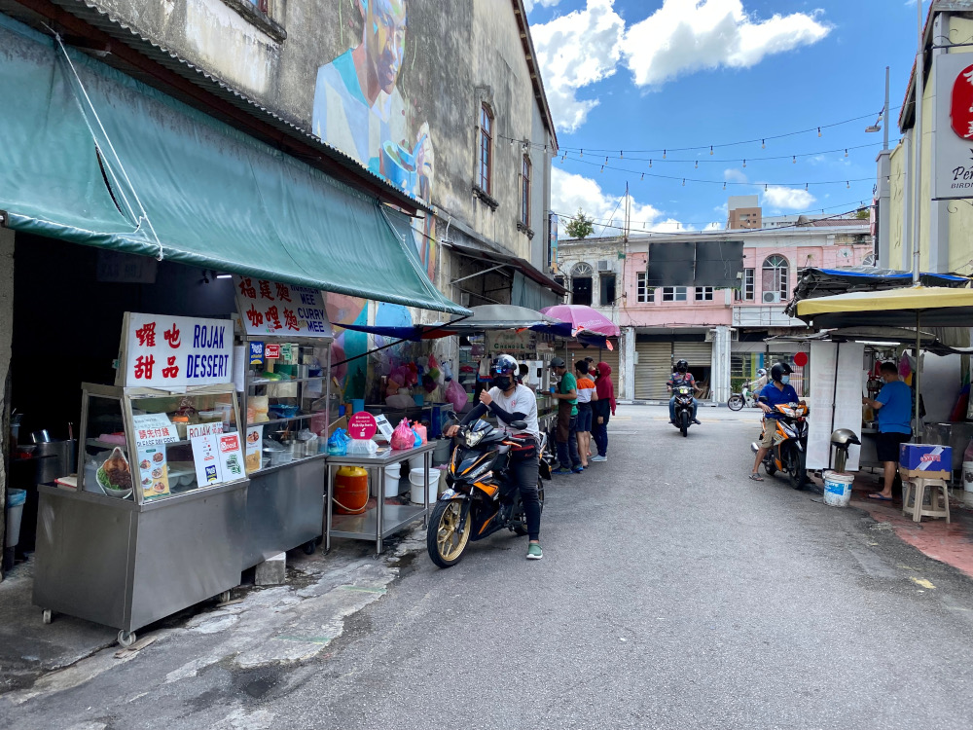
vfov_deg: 53.1
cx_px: 486
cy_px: 365
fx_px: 731
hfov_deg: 67.3
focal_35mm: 26
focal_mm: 4.25
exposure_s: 1/693
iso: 32
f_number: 1.8
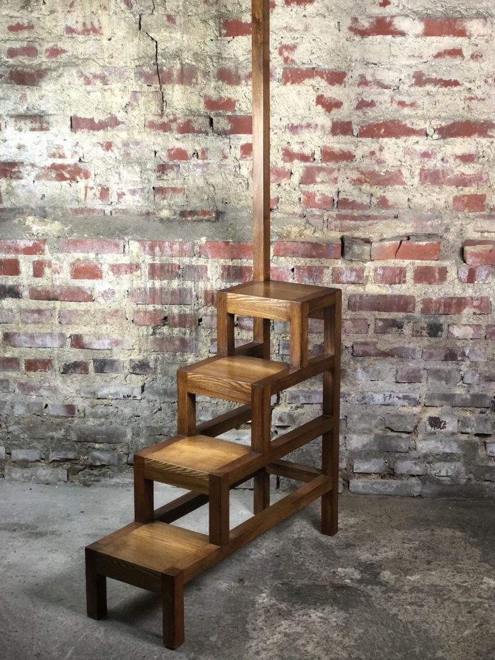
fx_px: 1029
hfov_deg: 27.0
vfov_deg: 35.5
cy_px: 327
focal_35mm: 54
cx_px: 255
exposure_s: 1/33
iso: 125
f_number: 2.4
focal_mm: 6
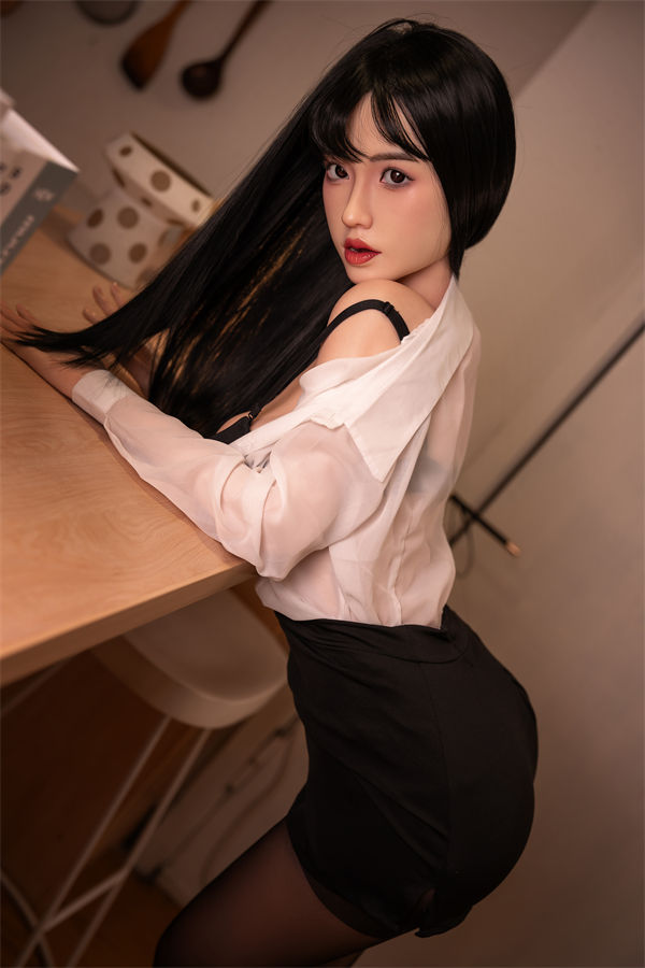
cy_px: 484
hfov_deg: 27.0
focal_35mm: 50
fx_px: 1344
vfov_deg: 39.6
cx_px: 322
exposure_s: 1/40
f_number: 2.8
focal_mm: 50
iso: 50
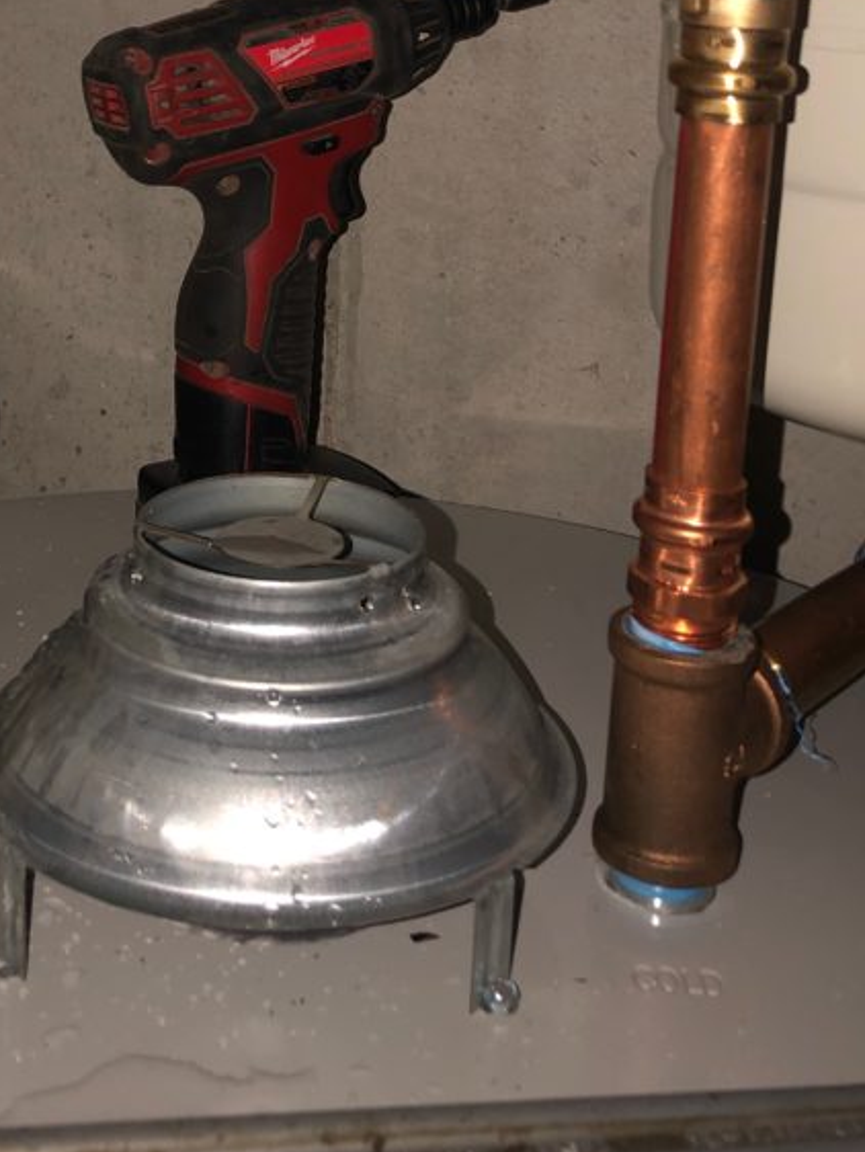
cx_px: 312
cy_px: 141
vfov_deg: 35.5
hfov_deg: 28.5
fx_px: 1698
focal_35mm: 51
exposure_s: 1/19
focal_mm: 3.99
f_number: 1.8
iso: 25
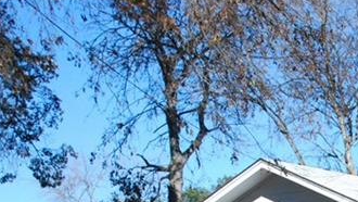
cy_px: 367
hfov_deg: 17.2
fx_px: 1111
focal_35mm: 117
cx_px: 469
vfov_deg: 9.8
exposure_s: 1/4000
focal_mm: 24
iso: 800
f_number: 5
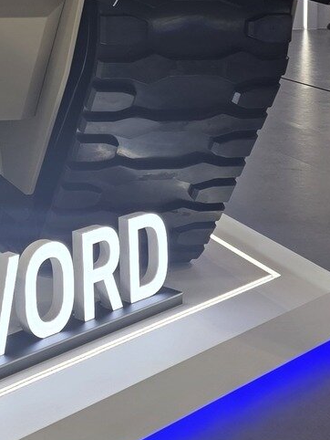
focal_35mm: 89
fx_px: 1130
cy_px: -116
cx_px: -121
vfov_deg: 20.3
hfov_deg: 15.6
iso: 12
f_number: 1.7
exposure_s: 1/120
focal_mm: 6.3
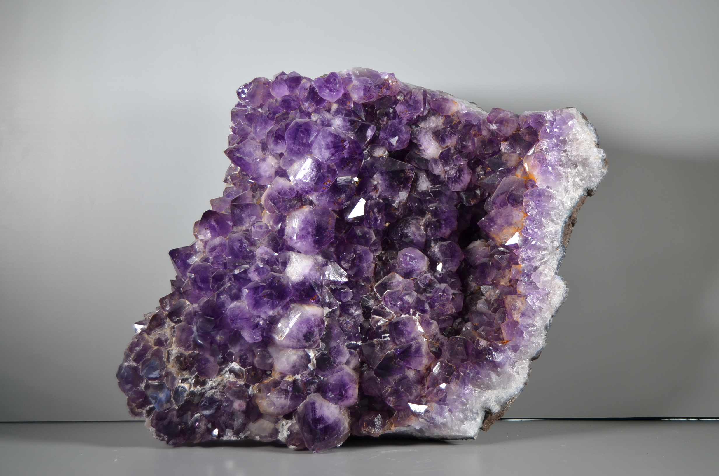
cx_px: 360
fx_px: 1196
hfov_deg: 33.5
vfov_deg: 22.5
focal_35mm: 60
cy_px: 238
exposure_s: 1/60
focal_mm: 40
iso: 400
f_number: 5
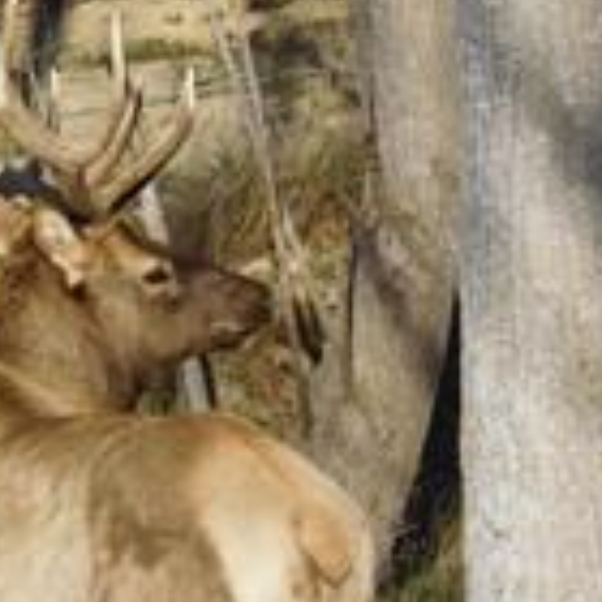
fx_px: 15563
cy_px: 295
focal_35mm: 791
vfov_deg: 2.2
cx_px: -90
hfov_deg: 2.2
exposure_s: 1/500
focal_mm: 44.6
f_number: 5.7
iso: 125
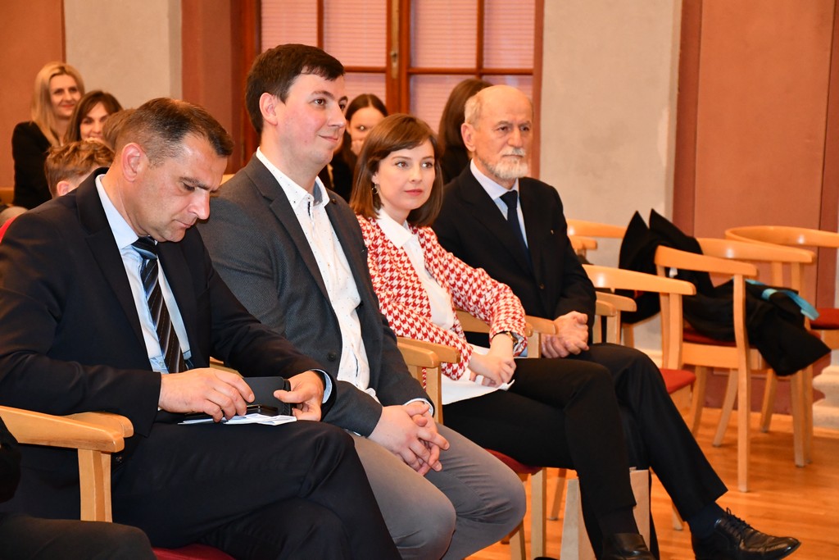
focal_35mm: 90
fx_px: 2098
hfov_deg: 22.6
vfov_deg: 15.2
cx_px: 420
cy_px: 280
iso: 4500
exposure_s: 1/60
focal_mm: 60
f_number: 5
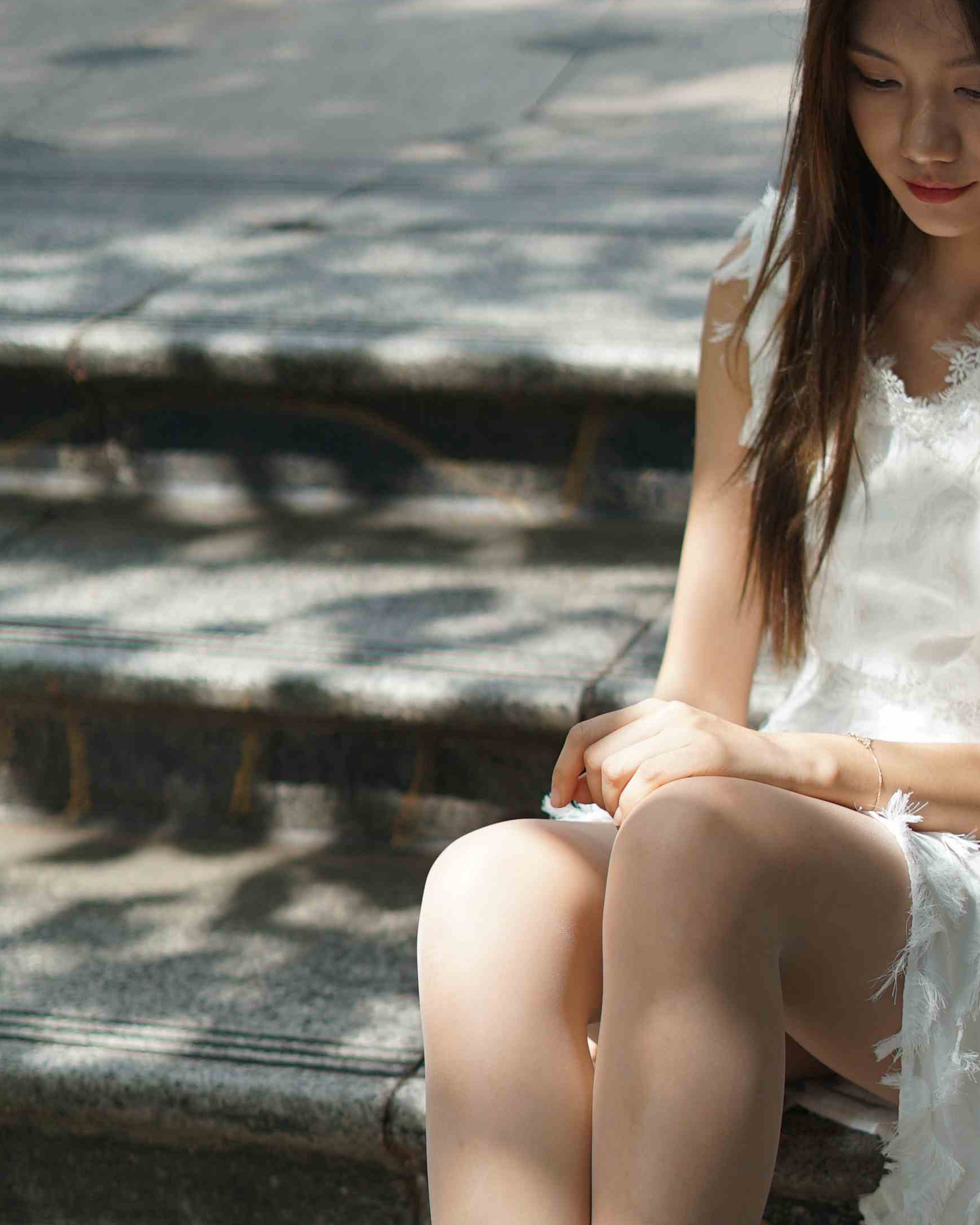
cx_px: 719
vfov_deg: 20.7
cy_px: 904
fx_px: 3336
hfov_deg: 16.6
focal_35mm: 92
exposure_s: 1/5000
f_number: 2
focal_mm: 50
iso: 320
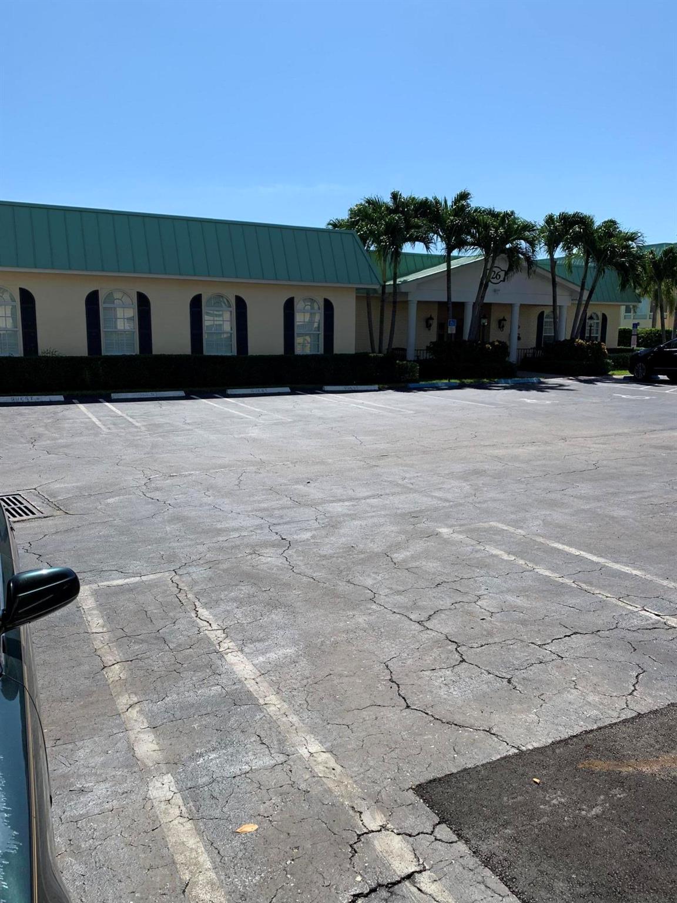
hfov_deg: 53.1
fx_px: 678
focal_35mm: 26
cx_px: 338
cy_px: 452
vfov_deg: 67.3
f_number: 1.8
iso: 25
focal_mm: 4.25
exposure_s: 1/3086
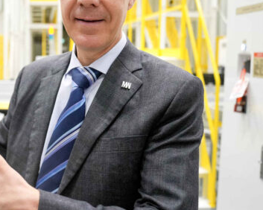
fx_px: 358
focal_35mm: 46
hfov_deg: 37.7
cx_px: 26
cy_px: 75
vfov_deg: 32.5
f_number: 2.8
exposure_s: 1/200
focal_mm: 24
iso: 1600
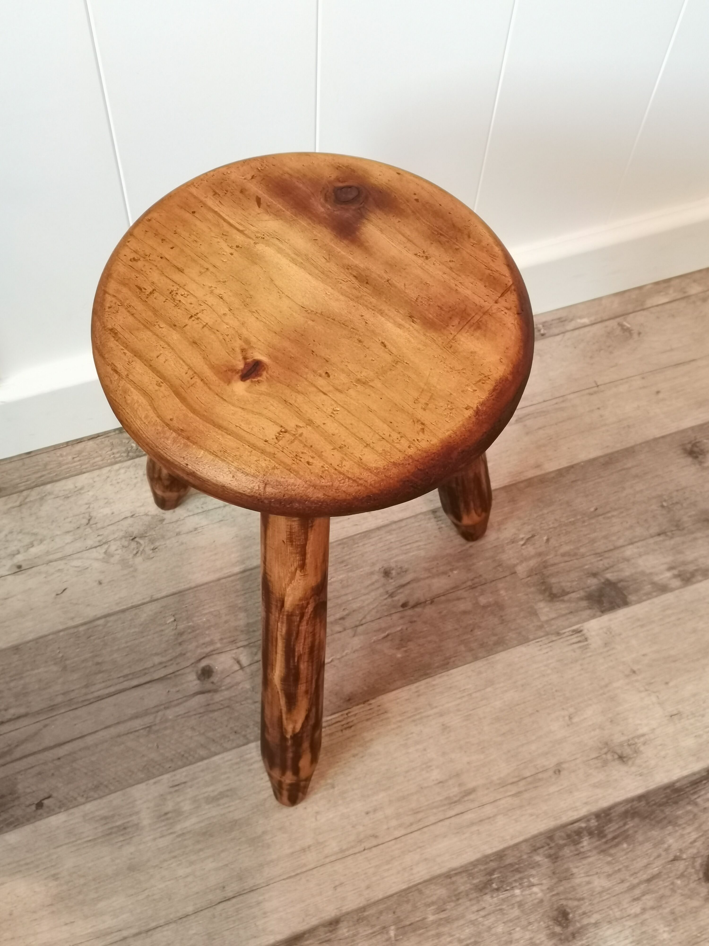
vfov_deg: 49.0
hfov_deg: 37.7
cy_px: 473
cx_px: 354
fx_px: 1038
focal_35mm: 38
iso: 320
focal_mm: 4.75
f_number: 1.8
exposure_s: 1/50
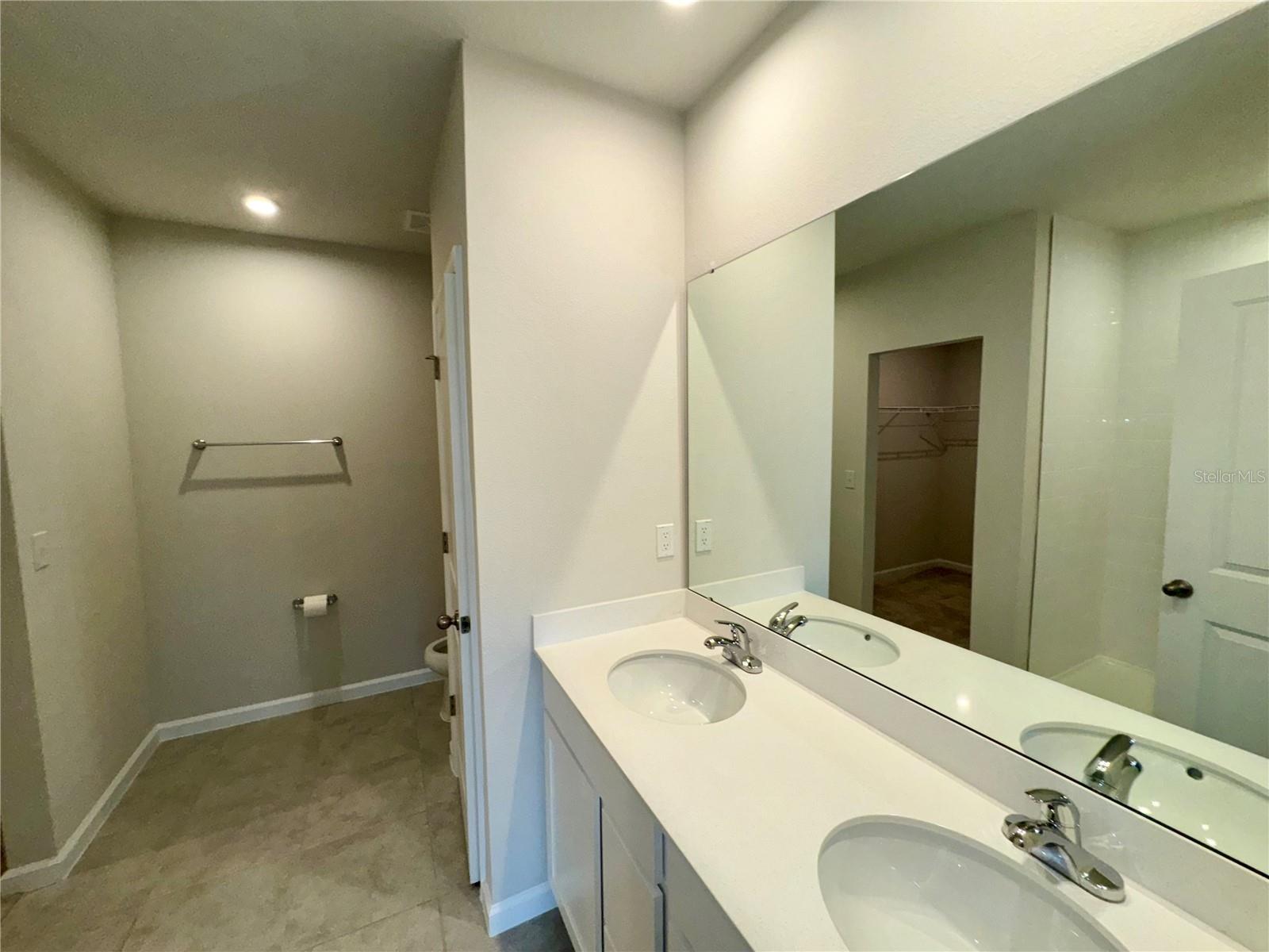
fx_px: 513
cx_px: 634
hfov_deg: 102.1
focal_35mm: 14
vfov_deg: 85.7
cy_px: 476
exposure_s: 1/120
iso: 100
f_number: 2.2
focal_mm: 2.22
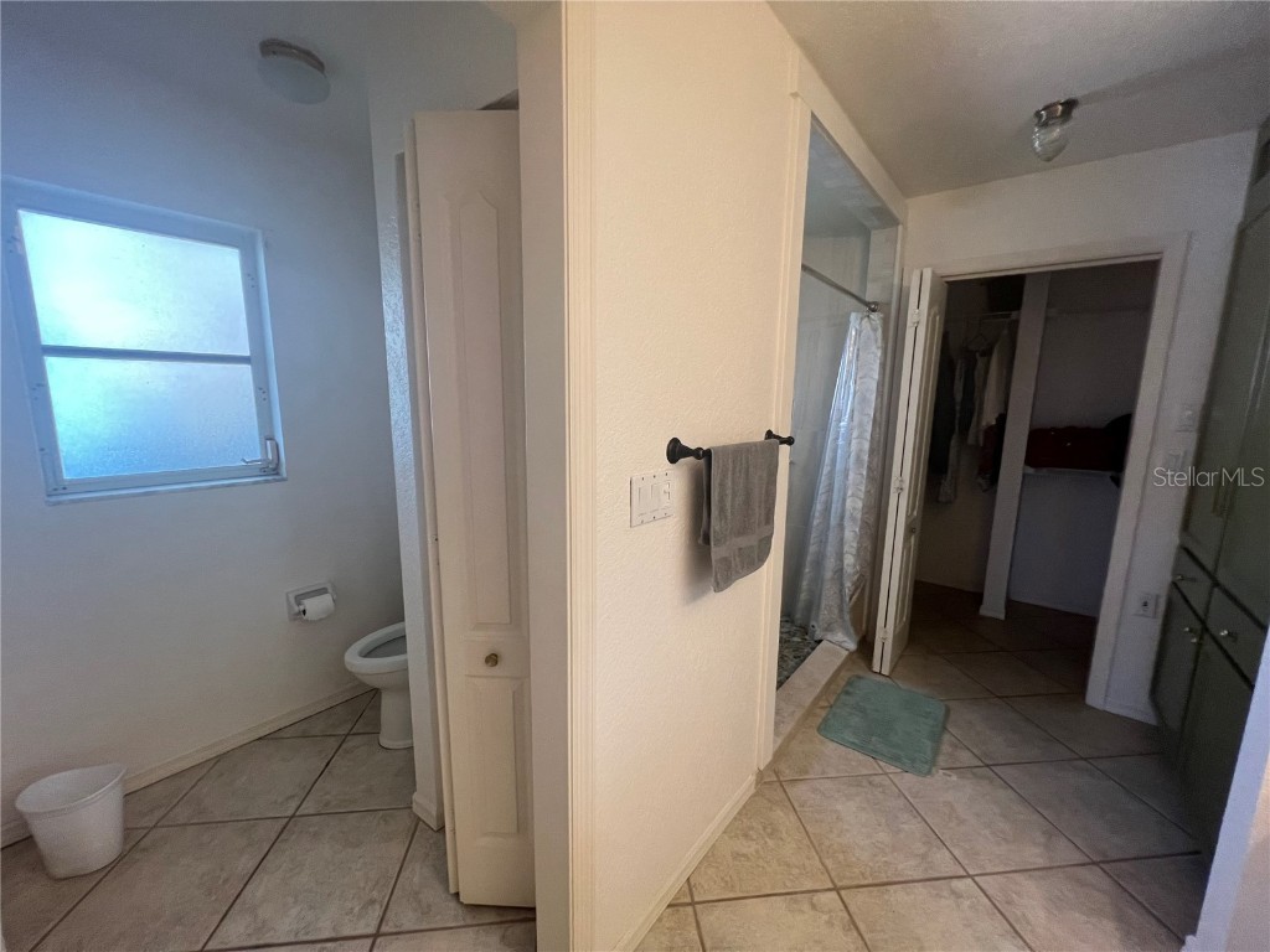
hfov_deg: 106.2
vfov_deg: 89.9
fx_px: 477
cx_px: 635
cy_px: 476
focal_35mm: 13
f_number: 1.8
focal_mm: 1.57
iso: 250
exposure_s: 1/120
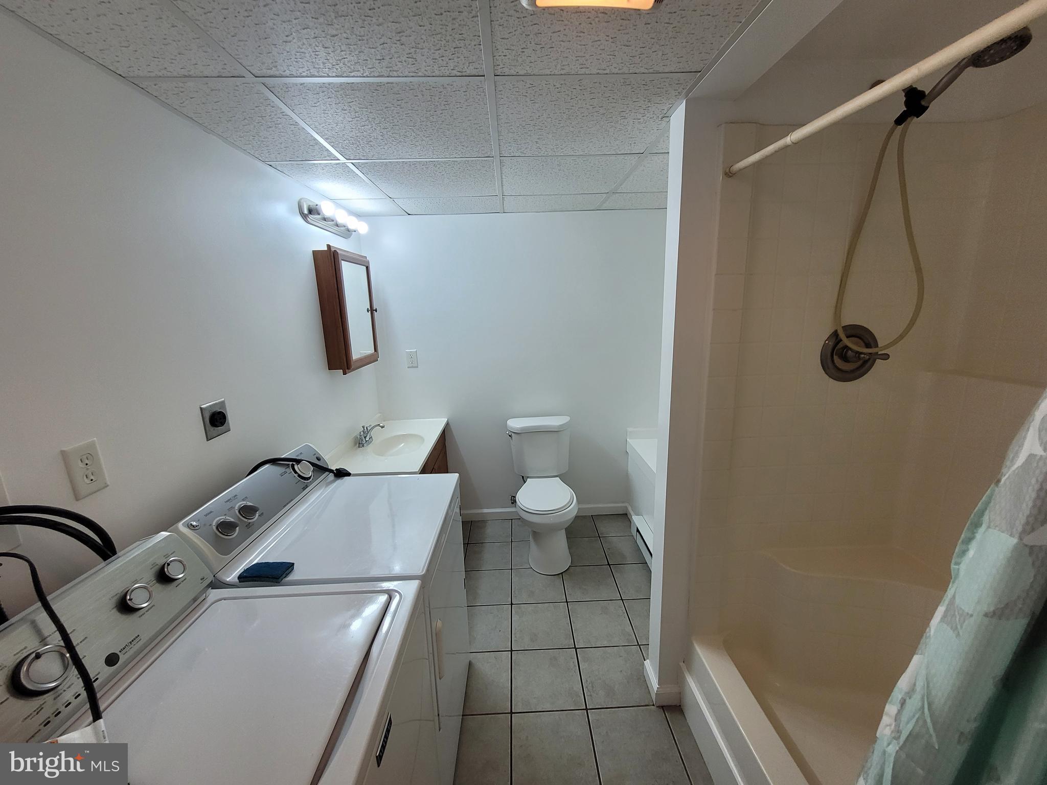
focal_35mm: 13
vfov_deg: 89.9
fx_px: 393
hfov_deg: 106.2
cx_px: 524
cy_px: 392
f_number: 2.2
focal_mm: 1.74
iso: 100
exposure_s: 1/60
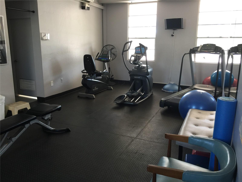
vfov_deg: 48.2
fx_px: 203
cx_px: 121
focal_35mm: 29
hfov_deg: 61.7
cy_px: 91
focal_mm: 4.15
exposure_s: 1/30
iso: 32
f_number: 2.2
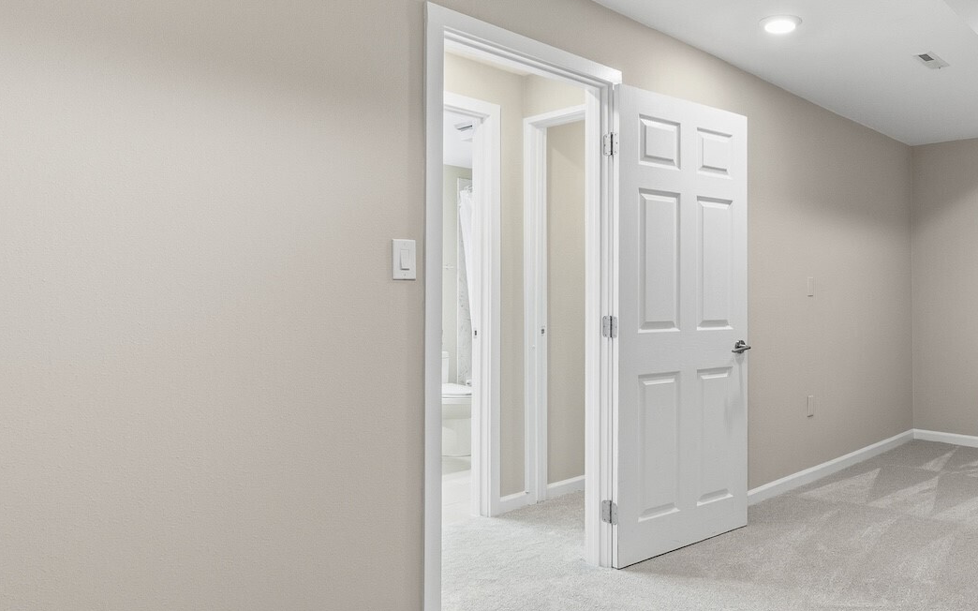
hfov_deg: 70.4
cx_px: 656
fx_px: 666
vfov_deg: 49.2
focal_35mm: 25
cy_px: 290
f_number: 7.1
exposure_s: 1/125
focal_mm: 16
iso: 1250
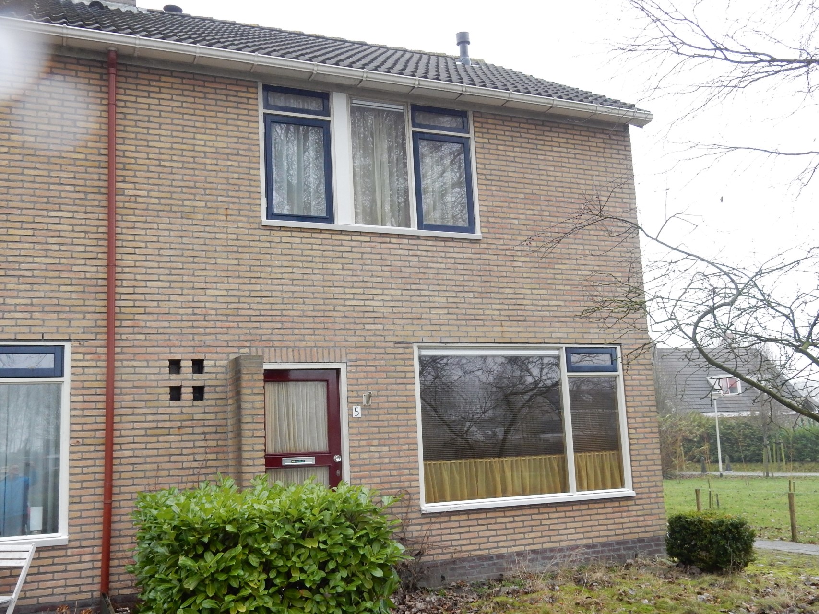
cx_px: 410
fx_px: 852
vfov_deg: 39.7
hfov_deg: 51.4
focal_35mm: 36
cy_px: 307
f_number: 4
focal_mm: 6.4
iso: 400
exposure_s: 1/100
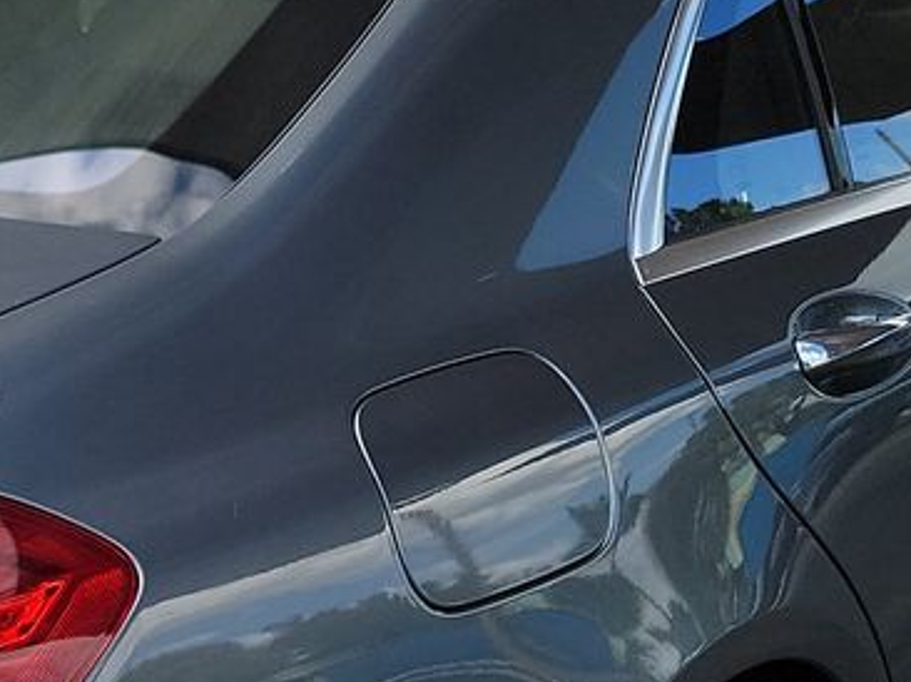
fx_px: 2762
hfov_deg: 18.1
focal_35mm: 105
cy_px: 600
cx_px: -65
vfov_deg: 14.0
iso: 50
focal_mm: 6.7
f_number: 1.8
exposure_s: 1/502
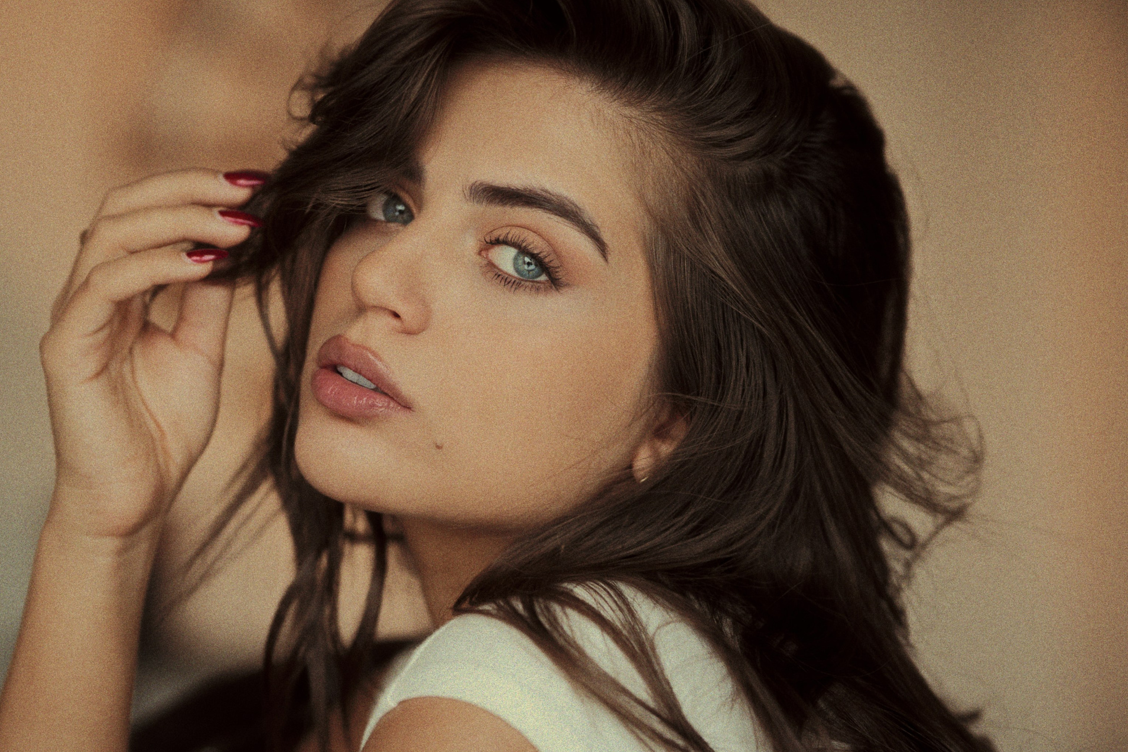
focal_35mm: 114
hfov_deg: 17.9
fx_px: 3572
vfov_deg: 12.0
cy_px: 403
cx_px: 490
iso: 200
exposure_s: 1/250
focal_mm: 85
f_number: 2.5
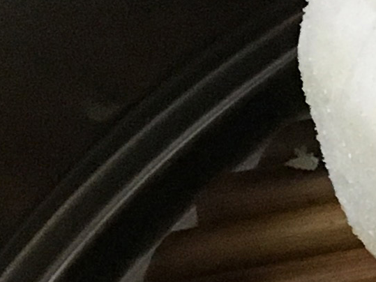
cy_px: 717
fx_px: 2357
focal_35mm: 217
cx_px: 1288
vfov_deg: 6.5
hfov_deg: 7.5
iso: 200
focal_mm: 4.15
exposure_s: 1/33
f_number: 2.2
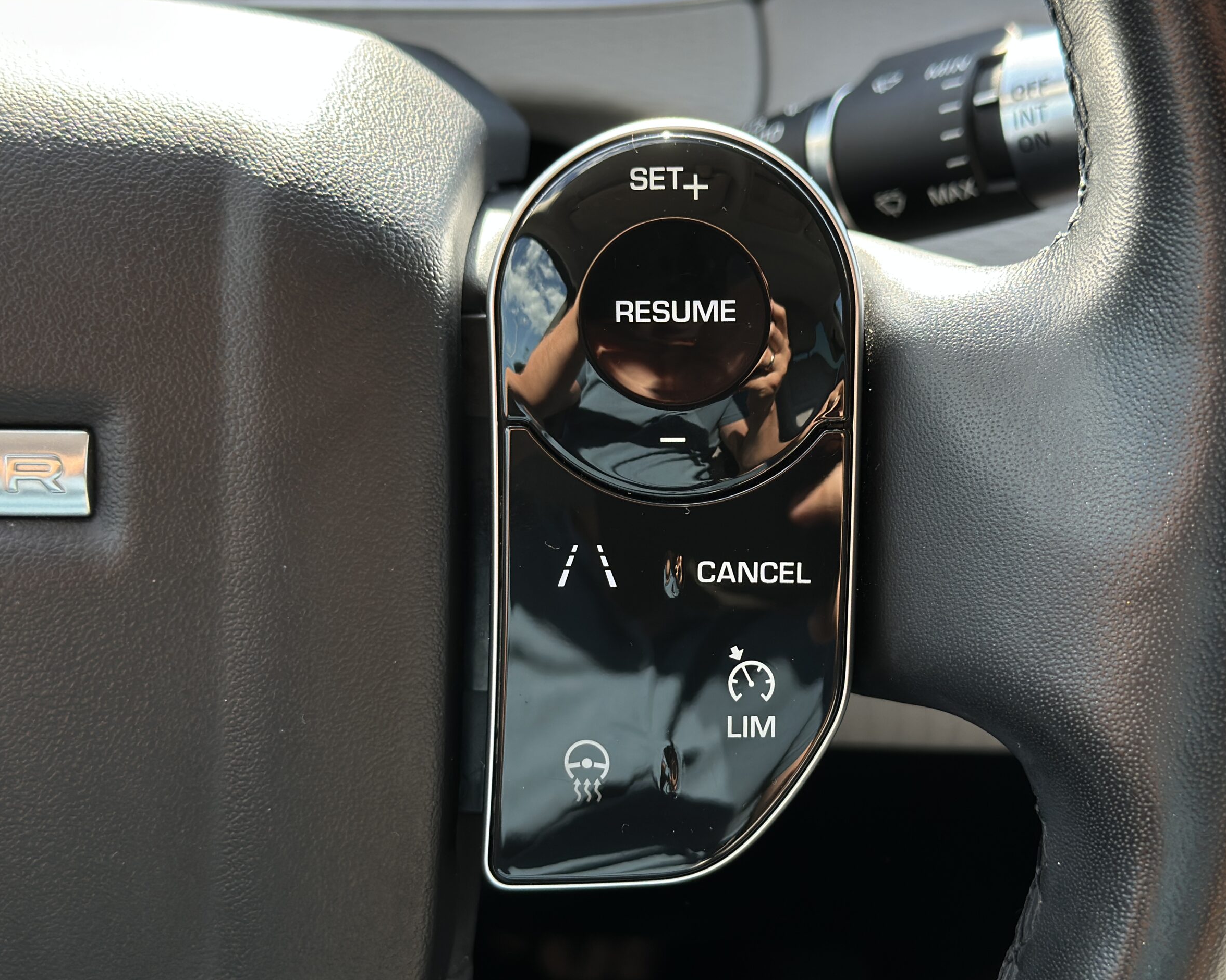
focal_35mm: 51
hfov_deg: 36.6
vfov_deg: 29.7
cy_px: 498
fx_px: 1850
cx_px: 658
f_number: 1.78
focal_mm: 6.86
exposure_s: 1/351
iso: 80
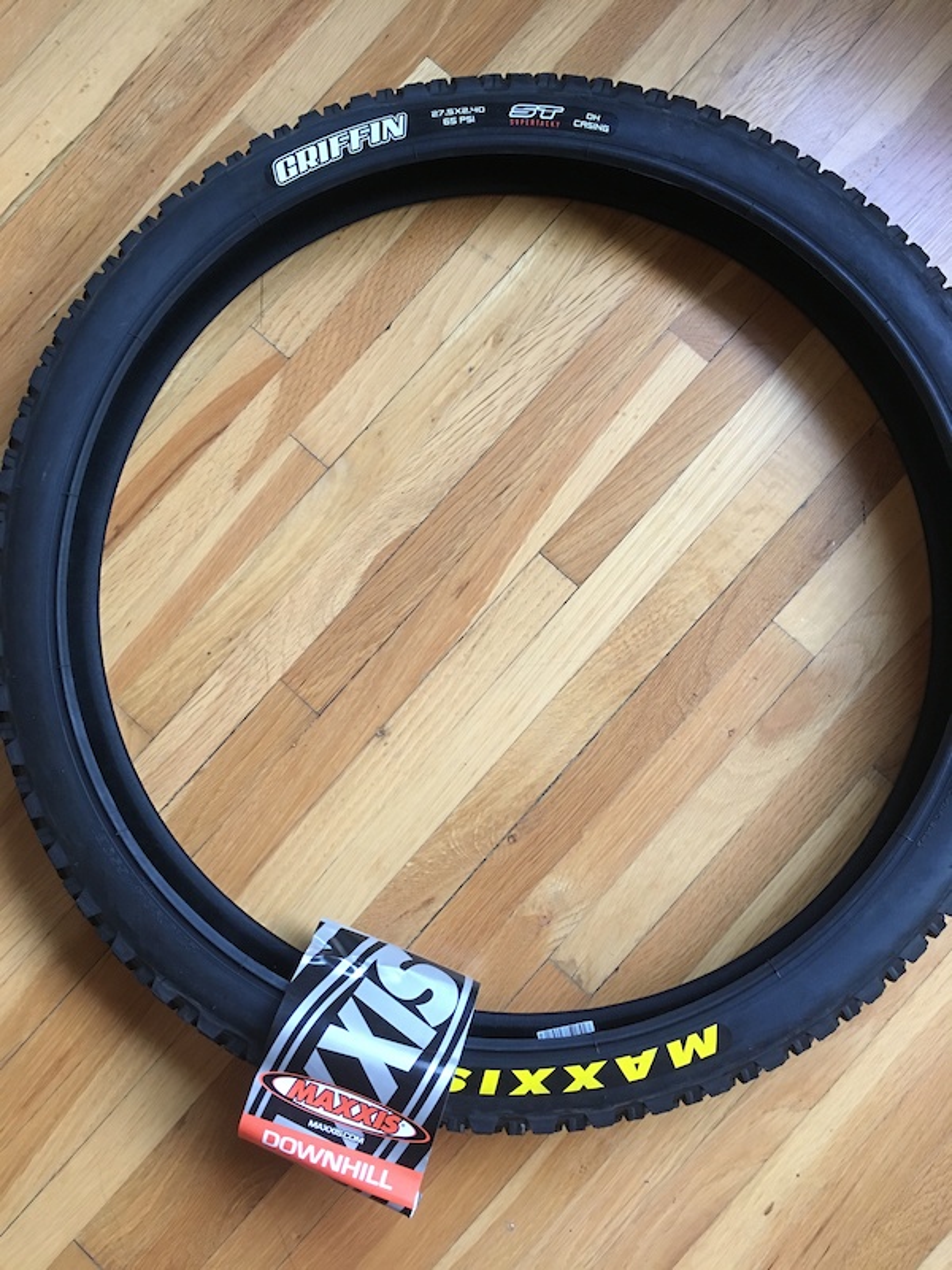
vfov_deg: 61.7
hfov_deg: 48.2
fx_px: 1063
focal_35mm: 29
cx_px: 476
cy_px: 635
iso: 125
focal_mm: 4.15
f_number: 2.2
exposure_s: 1/30
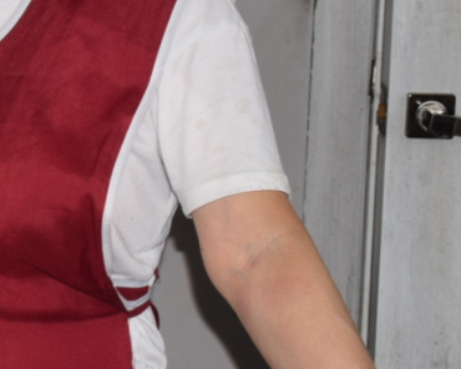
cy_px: 51
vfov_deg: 10.4
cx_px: -366
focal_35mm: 148
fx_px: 2019
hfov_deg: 12.0
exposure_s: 1/80
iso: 200
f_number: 7.1
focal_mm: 24
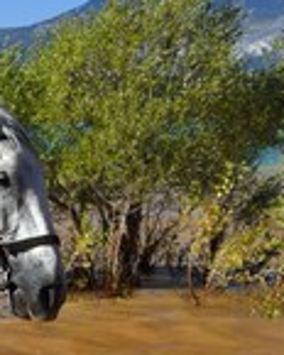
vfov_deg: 10.7
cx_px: -213
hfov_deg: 8.3
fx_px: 1881
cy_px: 289
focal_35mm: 179
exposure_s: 1/250
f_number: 14
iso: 200
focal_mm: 66
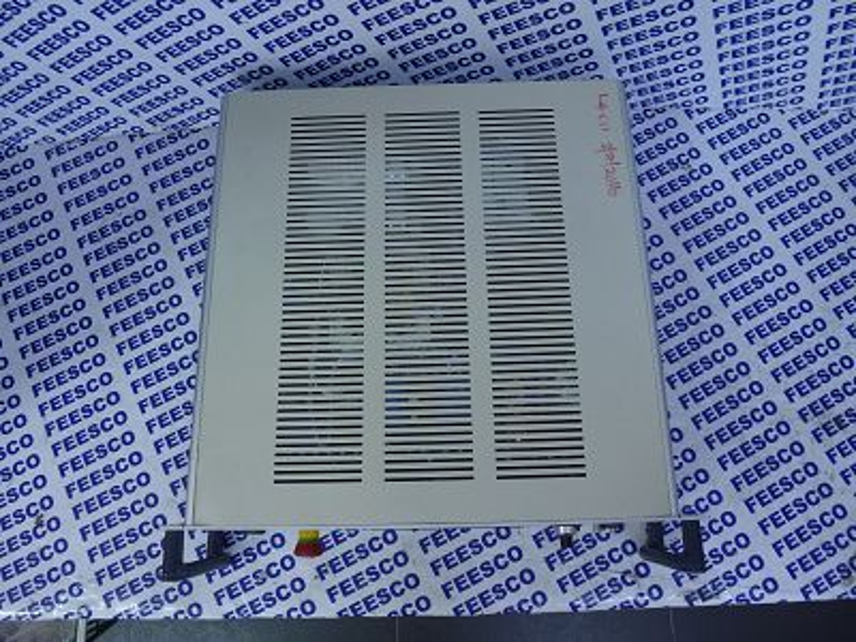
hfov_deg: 71.6
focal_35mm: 24
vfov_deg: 56.8
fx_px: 593
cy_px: 321
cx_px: 428
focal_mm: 4.3
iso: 200
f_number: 3.3
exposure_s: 1/13
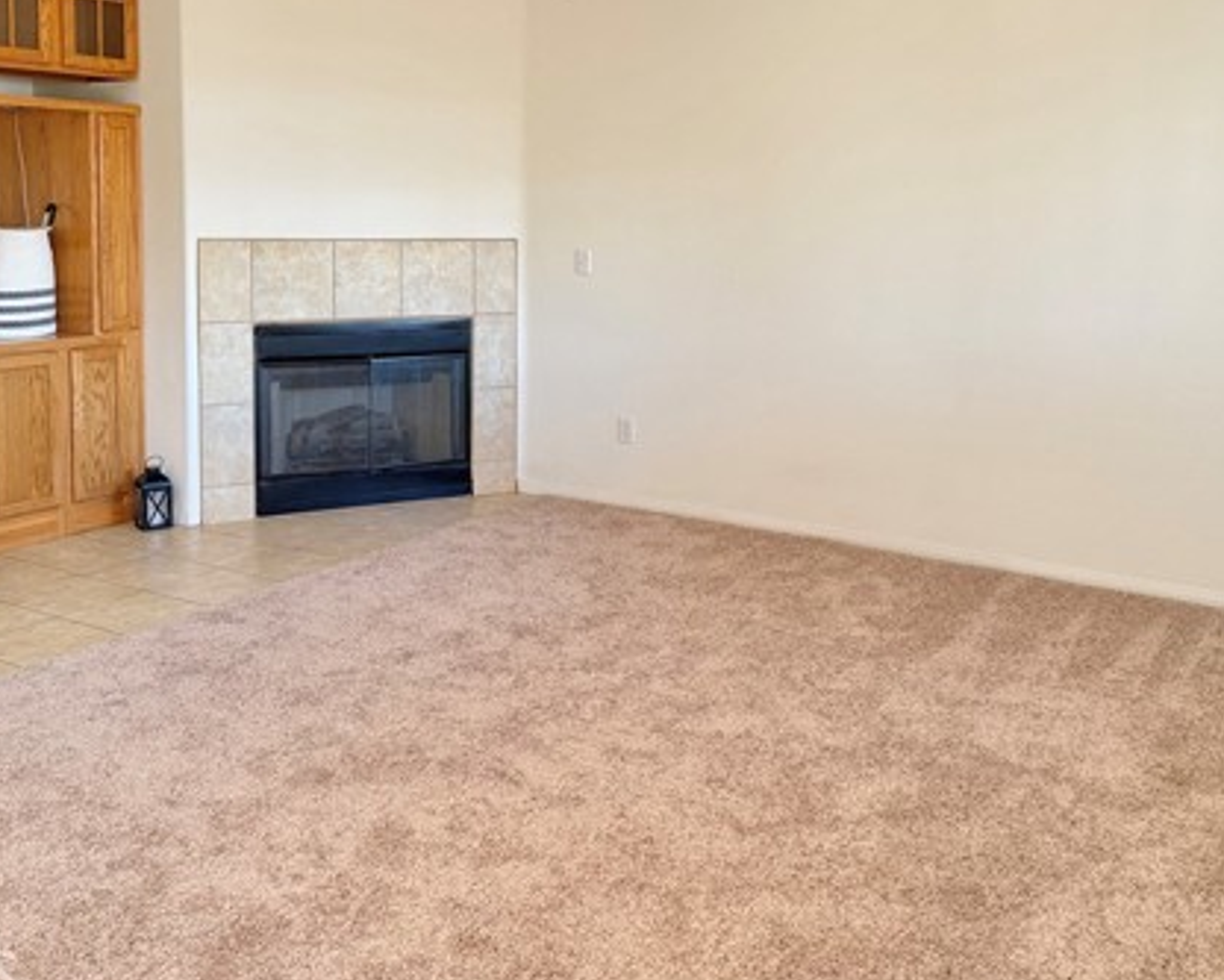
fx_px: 1304
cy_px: 312
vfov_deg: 40.6
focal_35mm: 36
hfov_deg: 50.3
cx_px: 621
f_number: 1.78
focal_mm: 6.76
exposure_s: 1/60
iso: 500
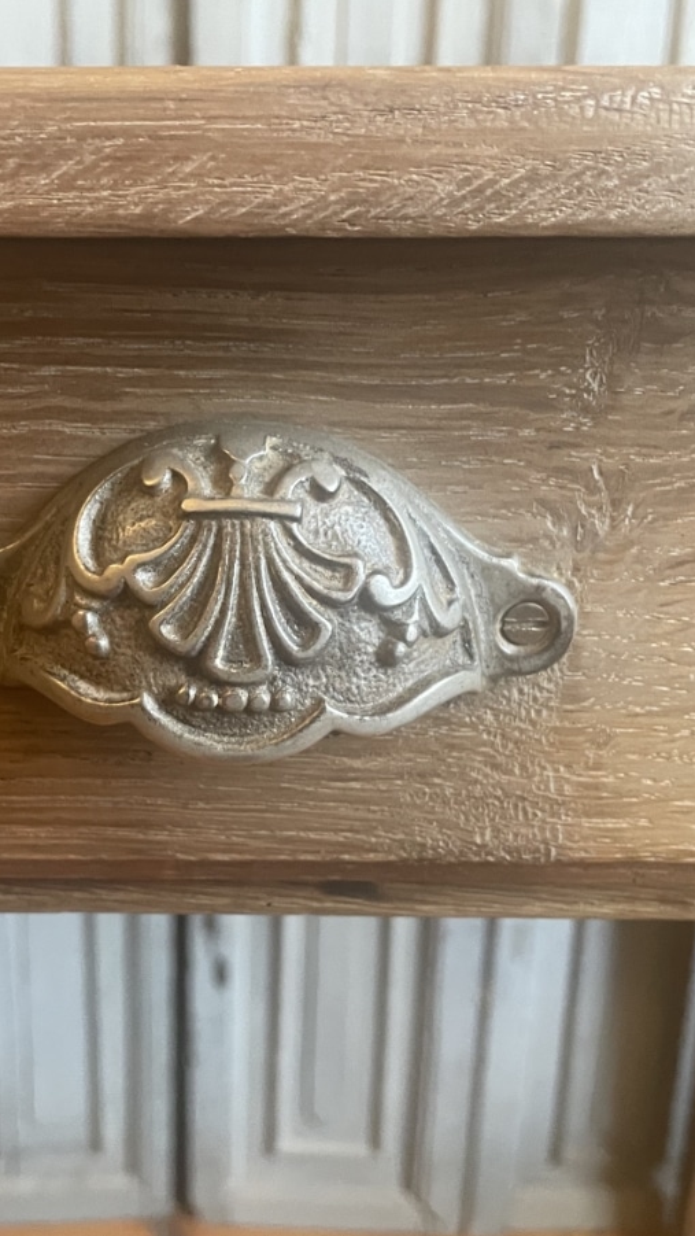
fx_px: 1245
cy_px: 617
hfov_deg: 30.6
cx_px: 169
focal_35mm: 38
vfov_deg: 52.8
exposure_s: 1/33
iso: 500
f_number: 1.6
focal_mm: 4.2
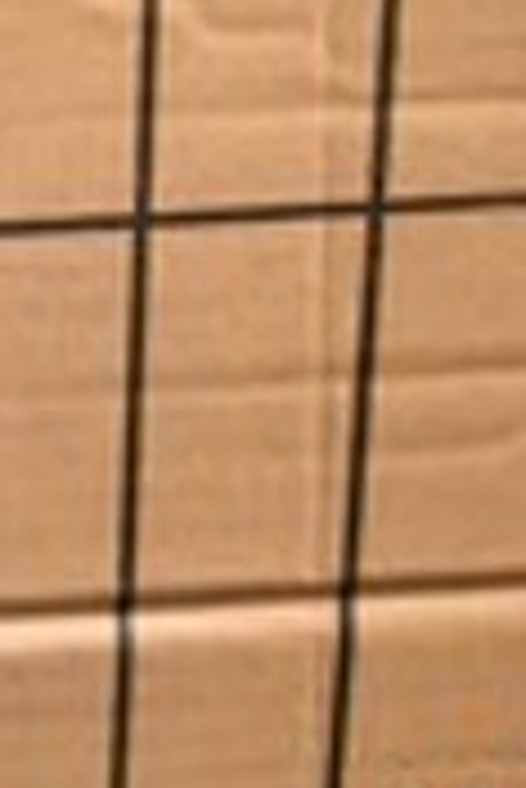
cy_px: 410
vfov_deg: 11.9
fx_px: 3762
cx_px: -544
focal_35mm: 172
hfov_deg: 7.6
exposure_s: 1/125
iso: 4500
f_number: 3.8
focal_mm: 22
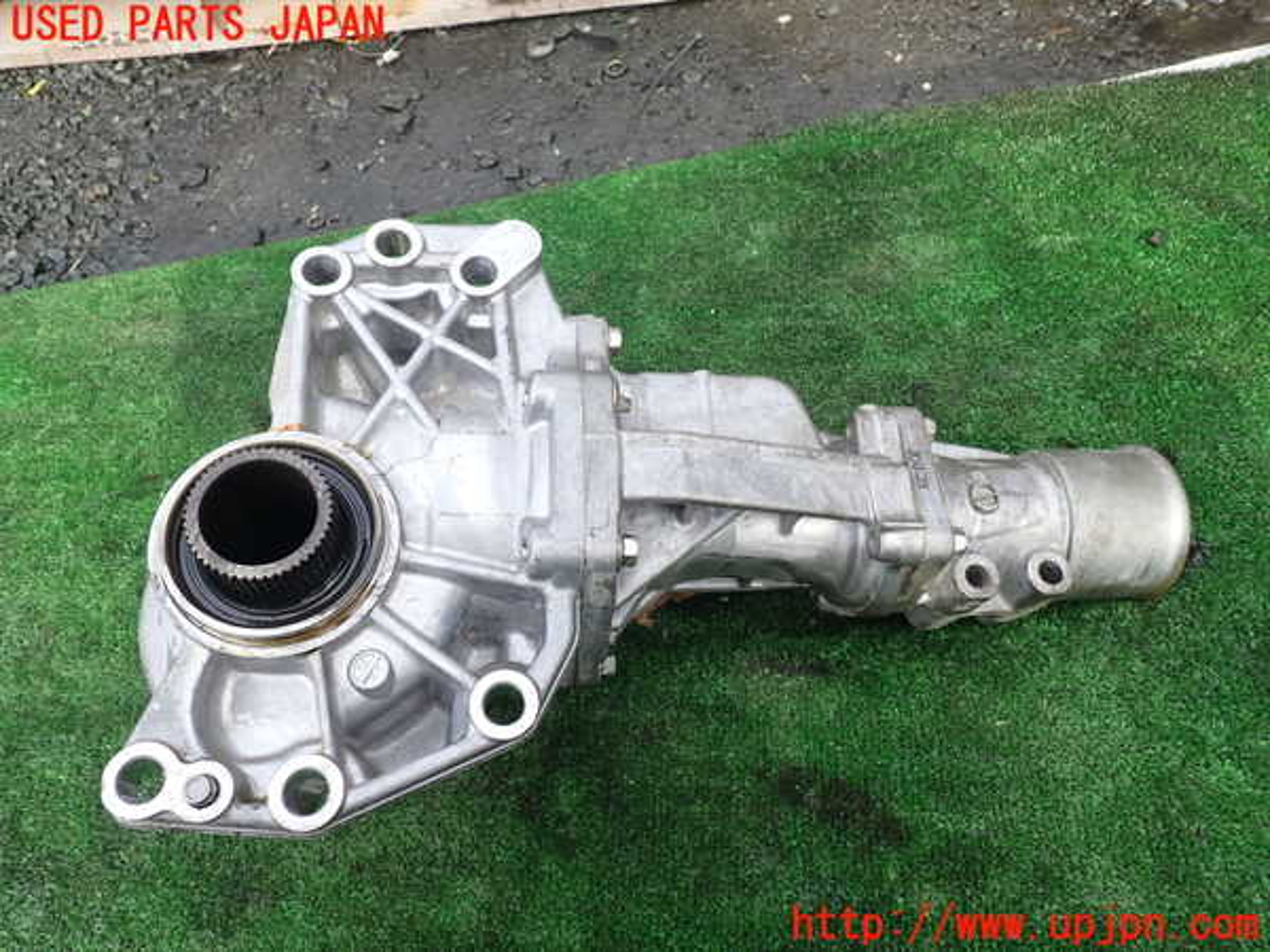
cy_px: 476
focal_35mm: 25
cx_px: 635
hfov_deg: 69.4
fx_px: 917
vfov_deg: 54.9
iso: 100
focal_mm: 4.5
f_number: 2.8
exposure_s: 1/250
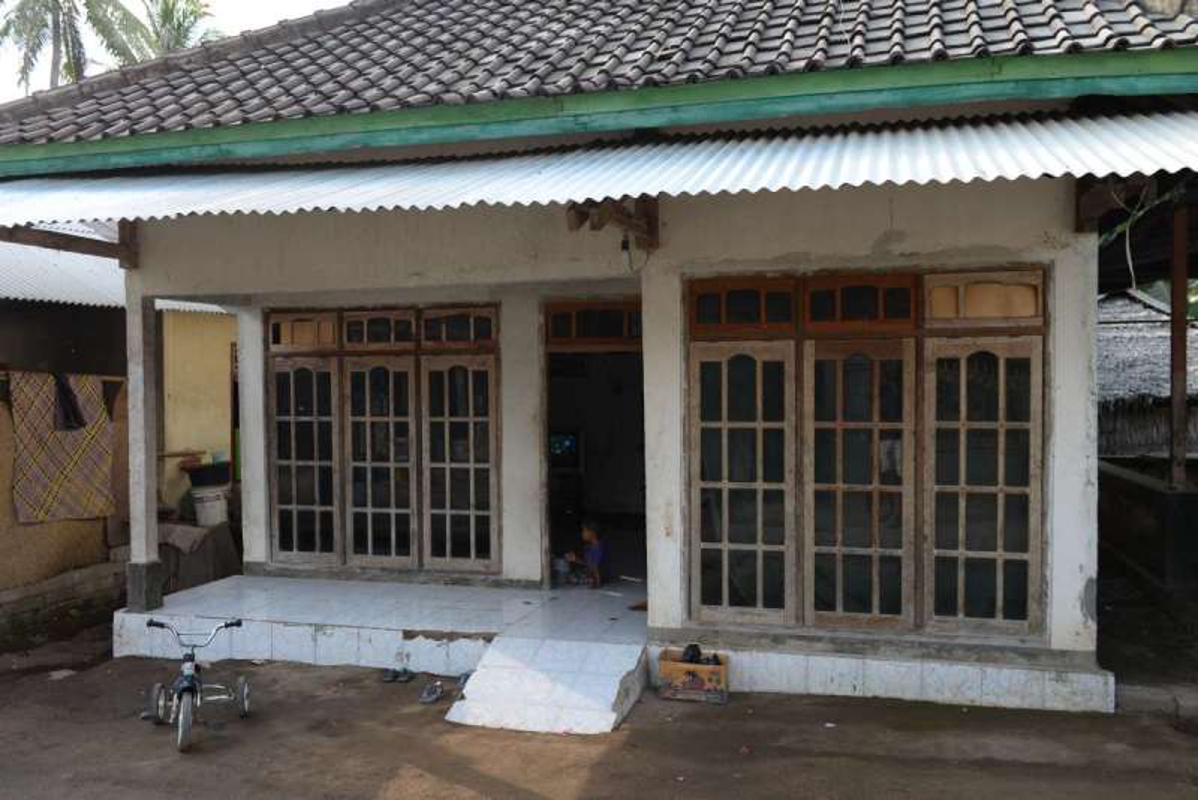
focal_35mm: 31
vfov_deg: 42.4
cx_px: 599
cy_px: 400
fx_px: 1032
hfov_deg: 60.3
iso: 100
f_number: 5
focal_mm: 31
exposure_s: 1/100
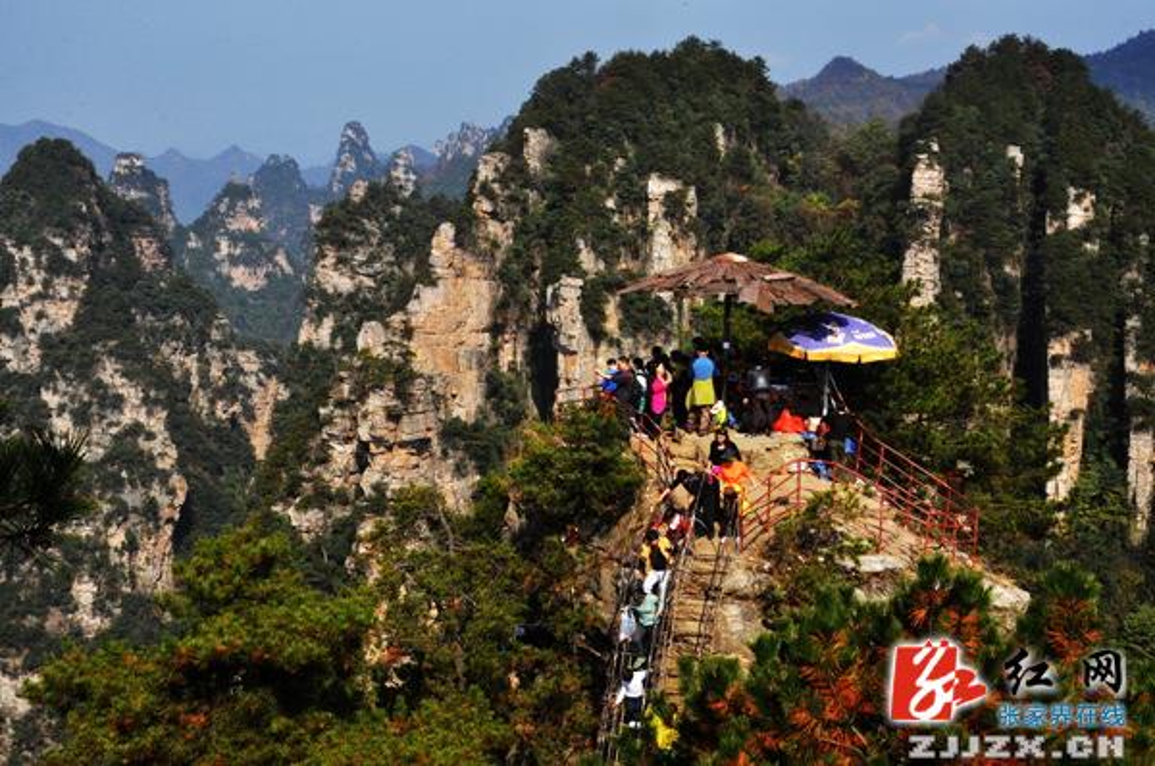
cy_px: 383
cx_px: 578
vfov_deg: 23.7
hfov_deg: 35.1
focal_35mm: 57
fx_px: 1826
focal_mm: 38
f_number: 22
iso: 200
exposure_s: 1/125
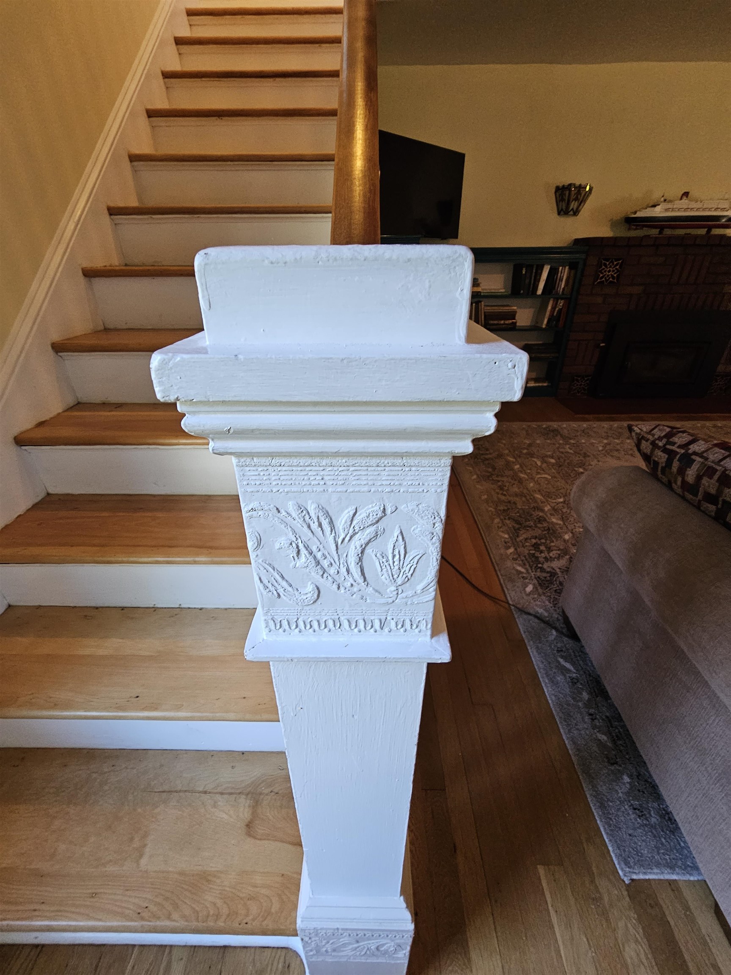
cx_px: 366
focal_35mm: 13
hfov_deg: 89.9
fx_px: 366
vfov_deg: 106.2
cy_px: 488
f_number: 2.2
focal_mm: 2.2
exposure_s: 1/40
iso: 400
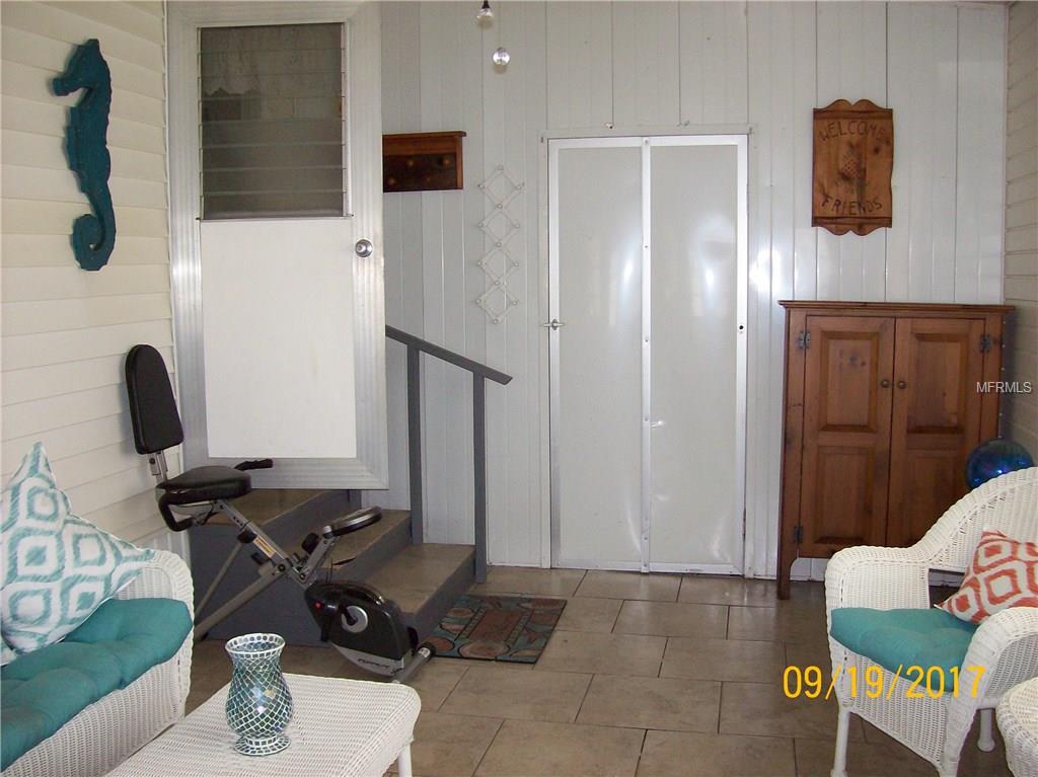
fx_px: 1079
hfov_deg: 51.4
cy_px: 388
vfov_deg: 39.6
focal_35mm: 36
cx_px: 519
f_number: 2.7
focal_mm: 6
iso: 140
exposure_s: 1/64
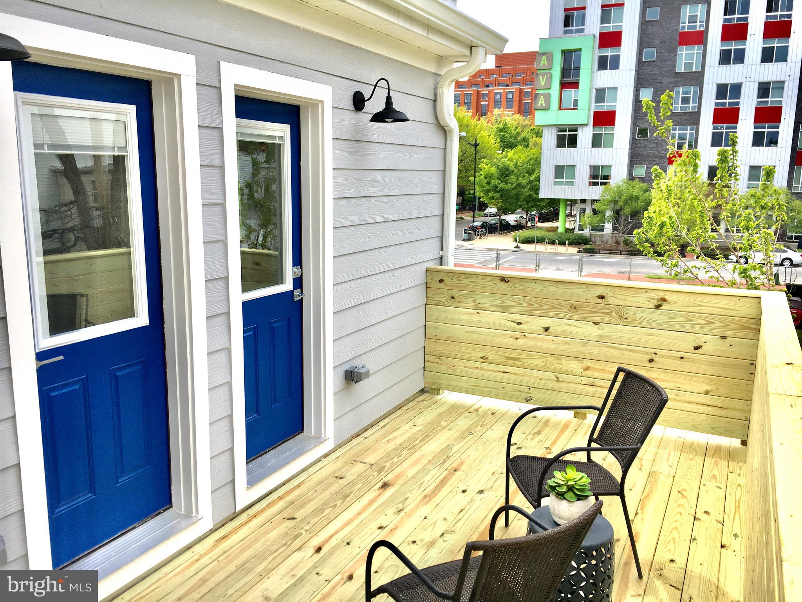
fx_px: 672
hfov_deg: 61.7
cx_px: 401
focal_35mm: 29
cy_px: 301
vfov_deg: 48.2
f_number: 2.2
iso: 25
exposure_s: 1/1099
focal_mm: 4.15
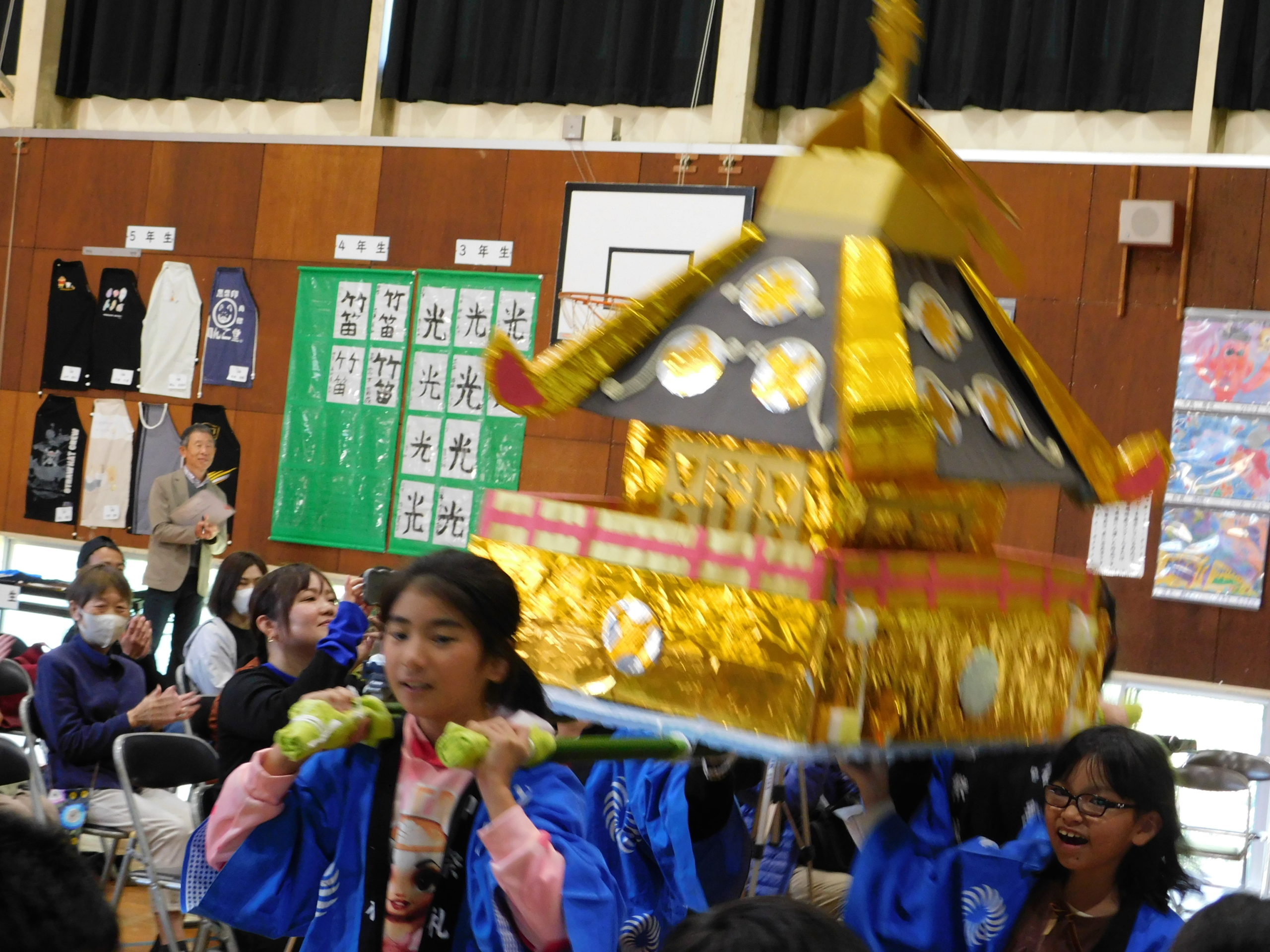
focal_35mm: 80
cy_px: 476
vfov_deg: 18.4
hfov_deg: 24.4
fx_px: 2935
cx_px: 635
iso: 400
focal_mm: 14.2
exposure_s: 1/20
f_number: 4.4
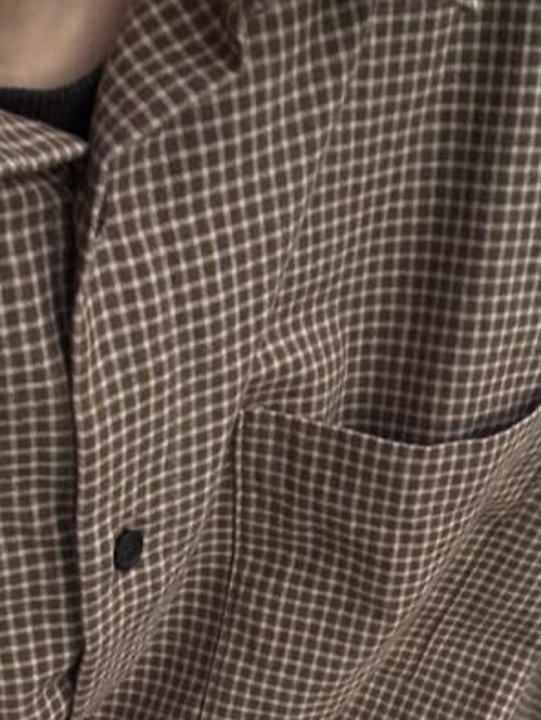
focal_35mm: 70
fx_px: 1457
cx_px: 353
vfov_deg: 26.0
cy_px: 753
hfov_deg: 21.0
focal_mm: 2.69
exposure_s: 1/40
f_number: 1.9
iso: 400
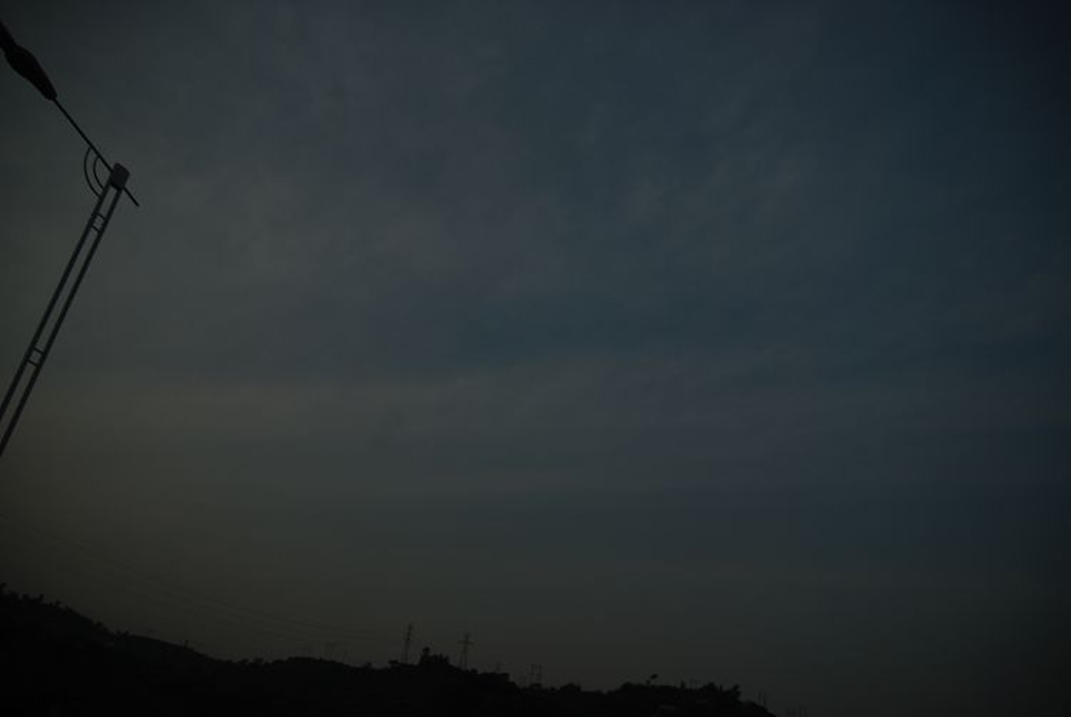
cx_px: 536
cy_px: 358
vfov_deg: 50.5
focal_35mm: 26
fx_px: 760
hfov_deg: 70.4
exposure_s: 1/3200
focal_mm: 17
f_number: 3.2
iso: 100
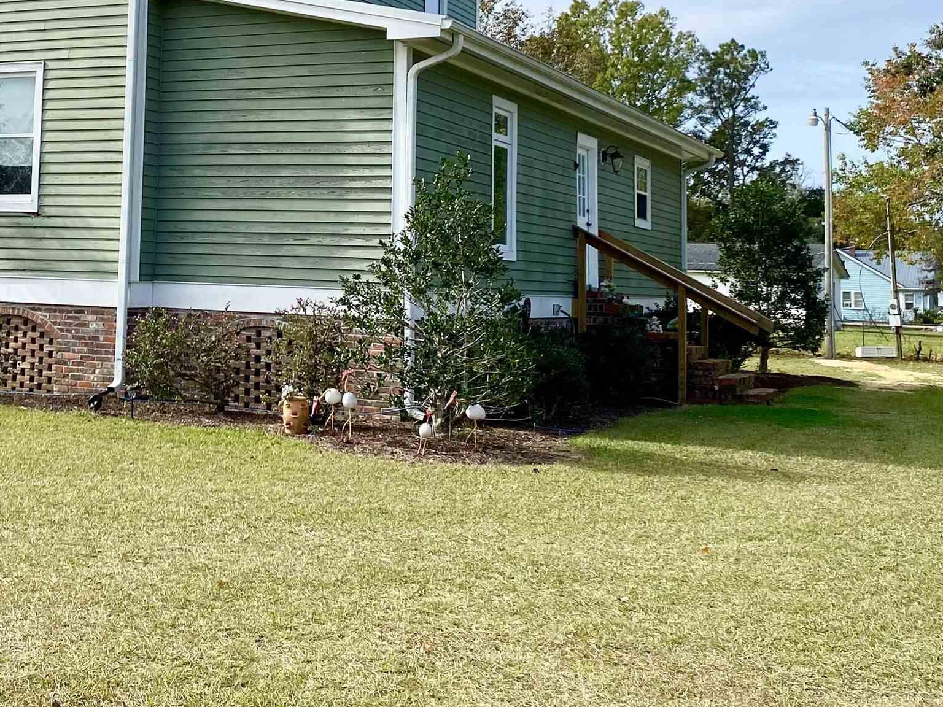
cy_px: 141
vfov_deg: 27.5
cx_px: 168
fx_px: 1417
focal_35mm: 52
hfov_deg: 35.4
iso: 32
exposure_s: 1/3846
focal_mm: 4.25
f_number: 1.8
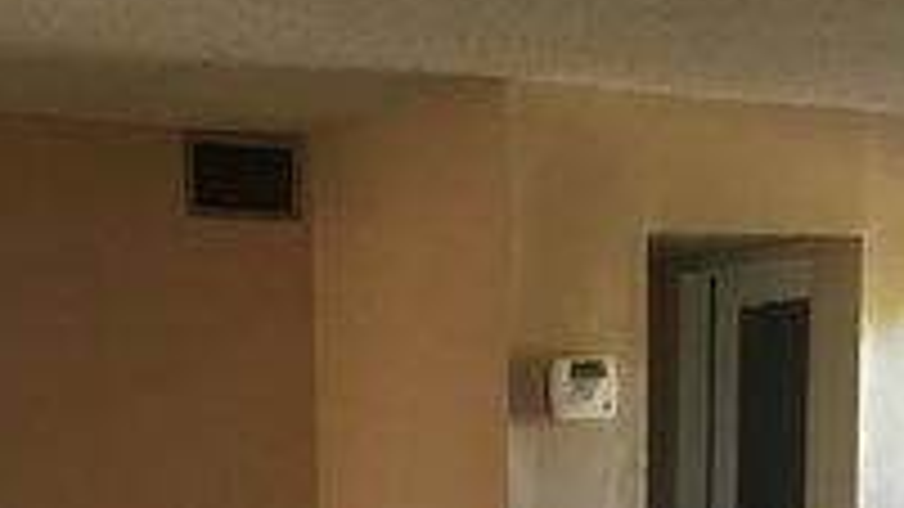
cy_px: 647
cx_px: 335
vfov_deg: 17.0
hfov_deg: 31.3
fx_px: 1606
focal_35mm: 67
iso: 160
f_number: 2.2
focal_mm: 4.15
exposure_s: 1/30
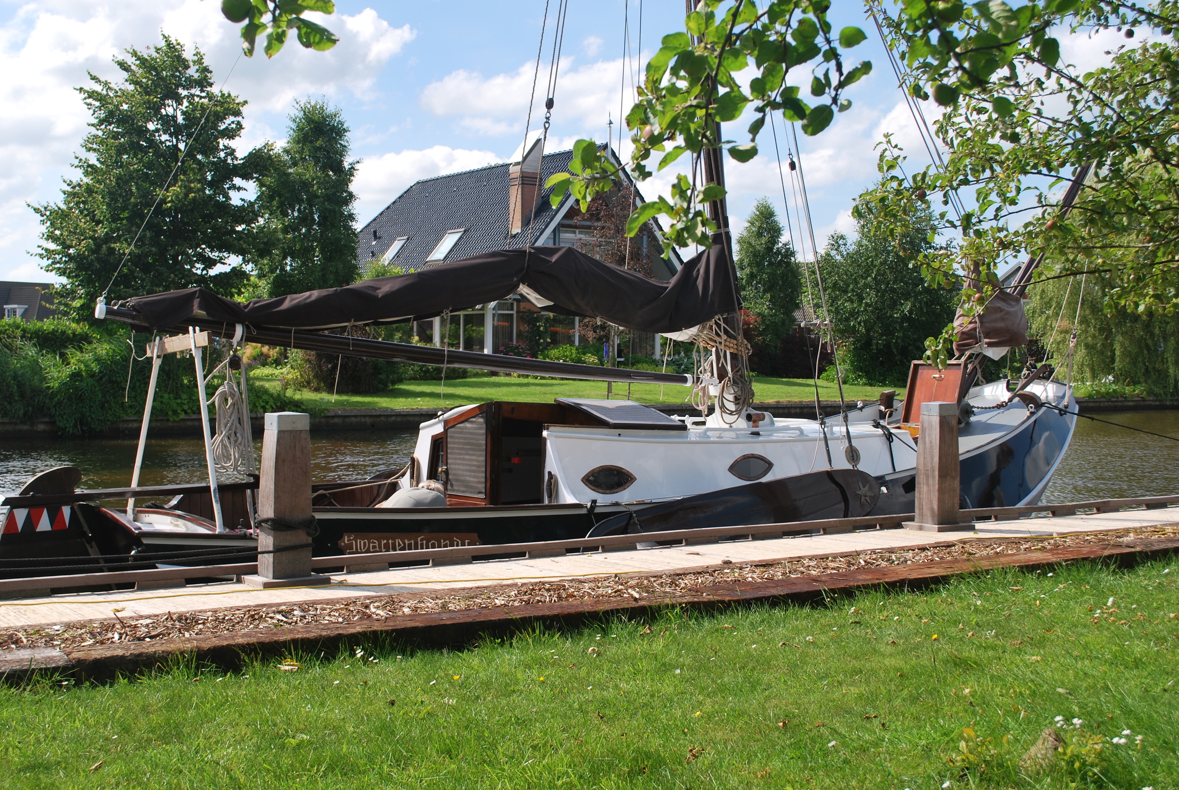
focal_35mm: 44
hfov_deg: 44.4
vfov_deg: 30.6
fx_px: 1443
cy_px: 378
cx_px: 565
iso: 100
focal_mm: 28
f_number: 7.1
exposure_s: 1/200
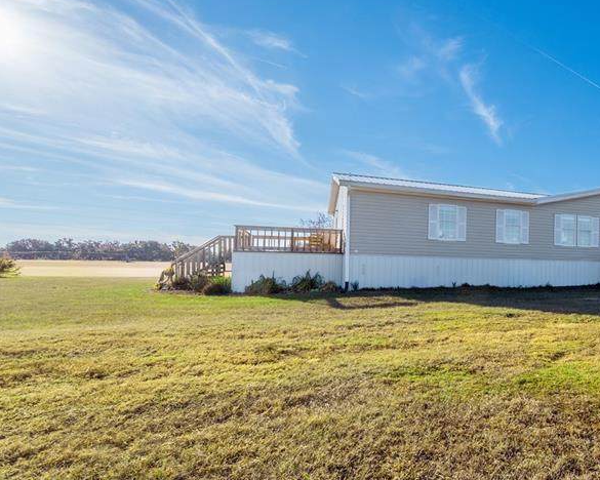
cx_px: 490
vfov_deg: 60.8
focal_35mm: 23
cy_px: 257
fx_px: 408
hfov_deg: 65.2
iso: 400
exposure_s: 1/4000
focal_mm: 14
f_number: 9
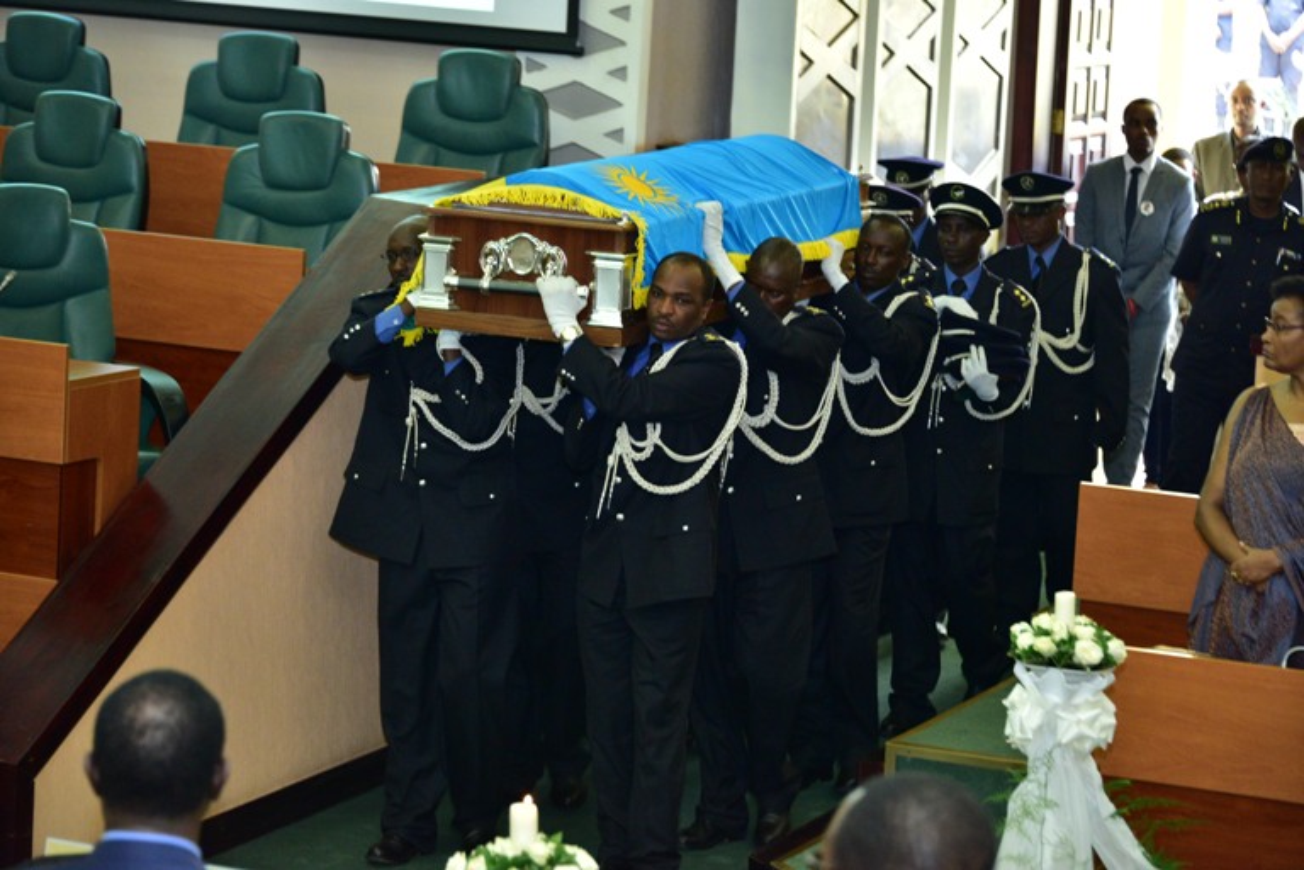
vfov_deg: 11.8
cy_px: 435
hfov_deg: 17.6
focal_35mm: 116
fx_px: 4201
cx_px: 652
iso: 2000
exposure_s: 1/60
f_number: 5.6
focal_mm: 116
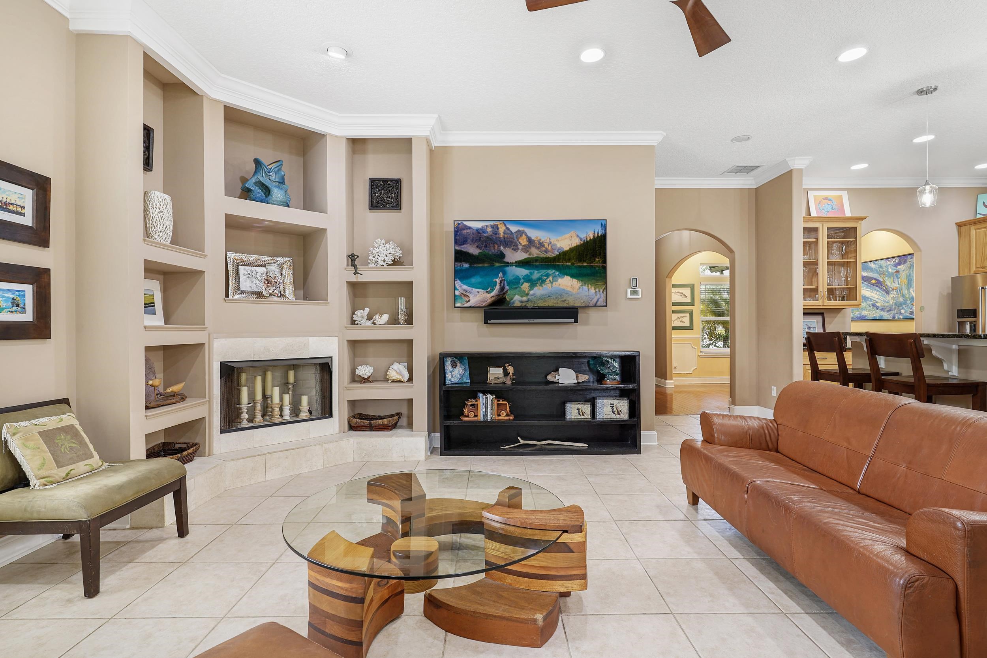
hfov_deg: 93.3
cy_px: 329
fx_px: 466
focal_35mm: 17
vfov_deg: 70.4
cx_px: 494
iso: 100
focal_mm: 17
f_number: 8
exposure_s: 13
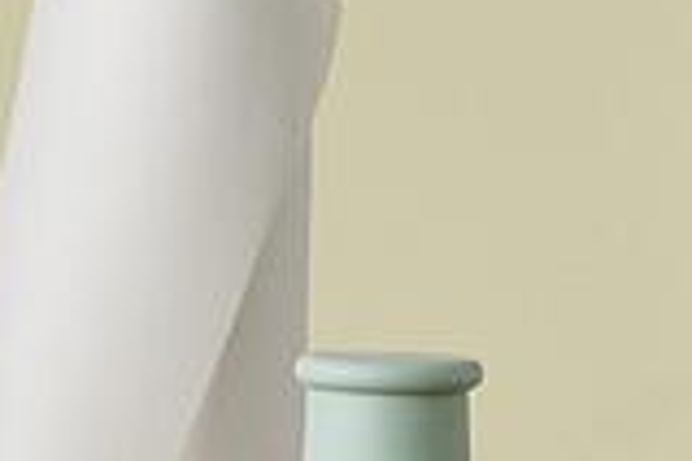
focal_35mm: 464
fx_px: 8918
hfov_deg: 4.3
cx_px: -1073
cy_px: 504
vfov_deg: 3.0
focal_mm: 85
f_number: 11
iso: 64
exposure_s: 1/1.59
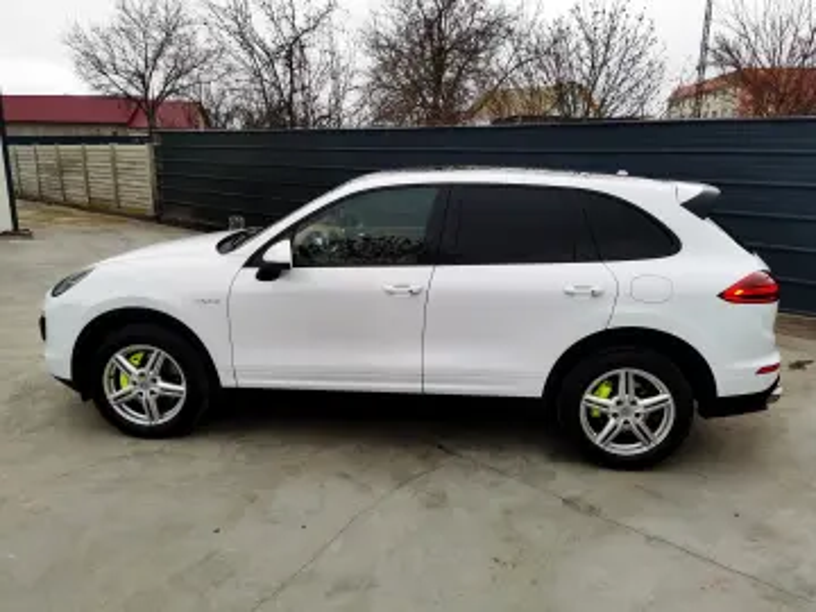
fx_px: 636
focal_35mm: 27
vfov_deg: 51.4
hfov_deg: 65.3
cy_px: 306
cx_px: 408
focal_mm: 5.56
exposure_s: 1/536
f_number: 1.6
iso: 50
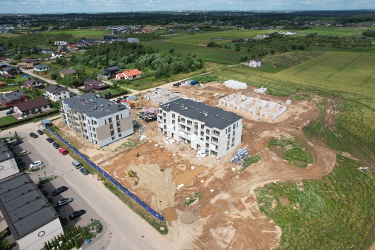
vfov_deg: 57.2
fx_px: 229
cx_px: 188
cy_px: 125
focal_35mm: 22
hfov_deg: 78.6
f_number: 2.8
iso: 110
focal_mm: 8.38
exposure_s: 1/2000
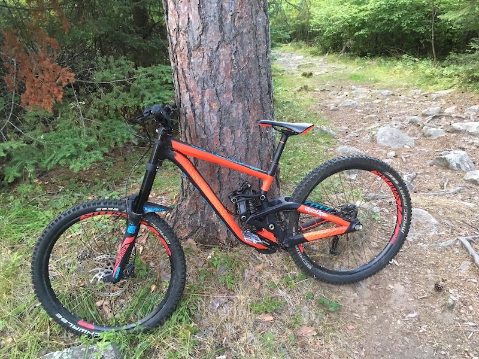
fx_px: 401
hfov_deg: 61.7
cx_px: 240
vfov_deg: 48.2
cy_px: 180
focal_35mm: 29
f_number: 2.2
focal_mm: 4.15
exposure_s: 1/30
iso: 160
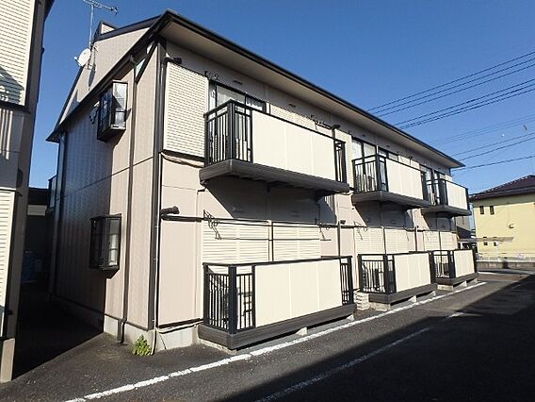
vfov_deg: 63.4
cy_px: 201
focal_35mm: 21
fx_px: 325
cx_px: 268
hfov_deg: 79.0
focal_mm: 3.7
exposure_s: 1/500
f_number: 6
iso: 125
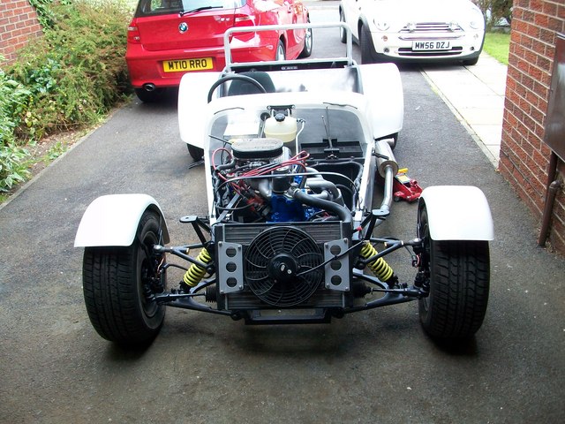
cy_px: 212
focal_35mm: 34
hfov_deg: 54.0
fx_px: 555
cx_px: 282
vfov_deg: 41.8
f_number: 2.8
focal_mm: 5.7
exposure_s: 1/100
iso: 80
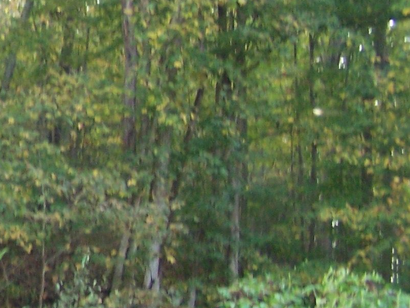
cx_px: -213
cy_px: 146
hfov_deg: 14.9
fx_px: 1445
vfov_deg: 12.2
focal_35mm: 122
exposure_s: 1/60
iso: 140
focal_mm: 6.3
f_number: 2.8
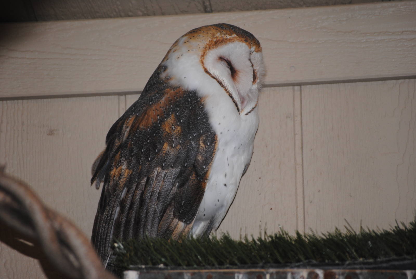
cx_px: 208
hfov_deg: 7.8
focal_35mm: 262
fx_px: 3037
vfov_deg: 5.2
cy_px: 140
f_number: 5.3
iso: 200
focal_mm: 175
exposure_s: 1/60
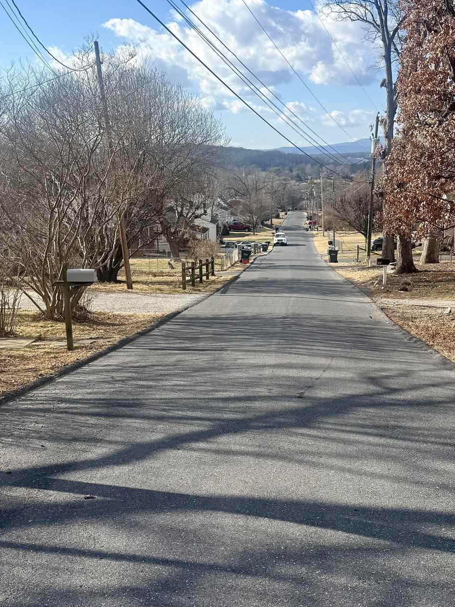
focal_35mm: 44
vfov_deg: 42.9
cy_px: 296
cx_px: 274
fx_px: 771
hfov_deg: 32.8
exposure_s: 1/3425
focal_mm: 6.76
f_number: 1.78
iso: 80
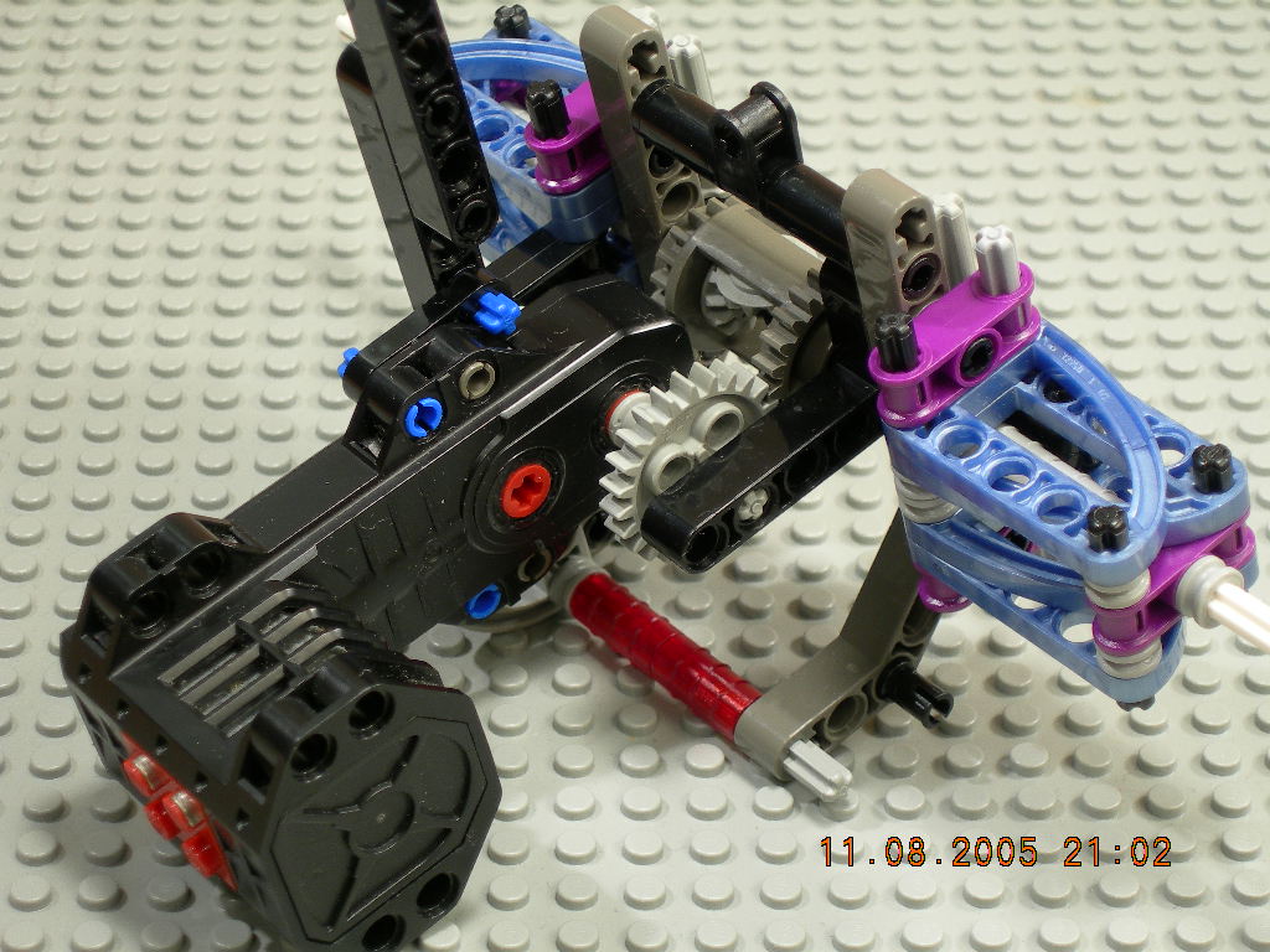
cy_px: 476
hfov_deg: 17.3
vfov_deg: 13.0
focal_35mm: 114
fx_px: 4182
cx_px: 635
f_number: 4.9
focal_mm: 23.4
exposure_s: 1/4.4
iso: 50
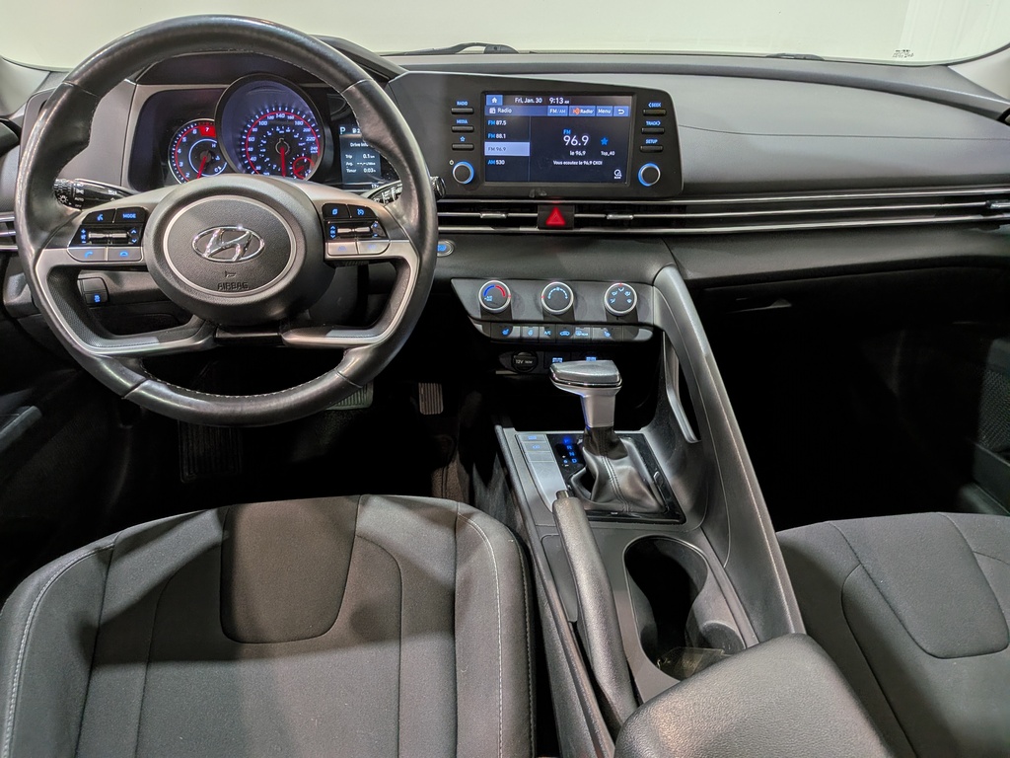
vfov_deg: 56.8
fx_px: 700
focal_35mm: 24
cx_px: 505
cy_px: 379
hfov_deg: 71.6
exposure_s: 1/98.5
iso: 26
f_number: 1.7
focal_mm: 4.53
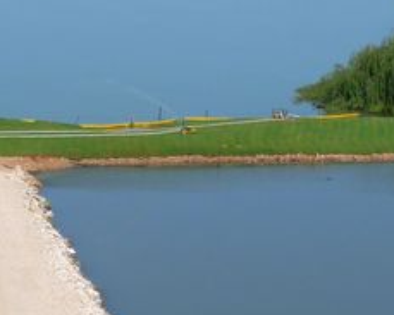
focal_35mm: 239
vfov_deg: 6.5
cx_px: 236
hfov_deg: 8.1
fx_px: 2786
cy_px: 104
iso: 100
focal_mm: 13.1
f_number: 4.6
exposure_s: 1/1000
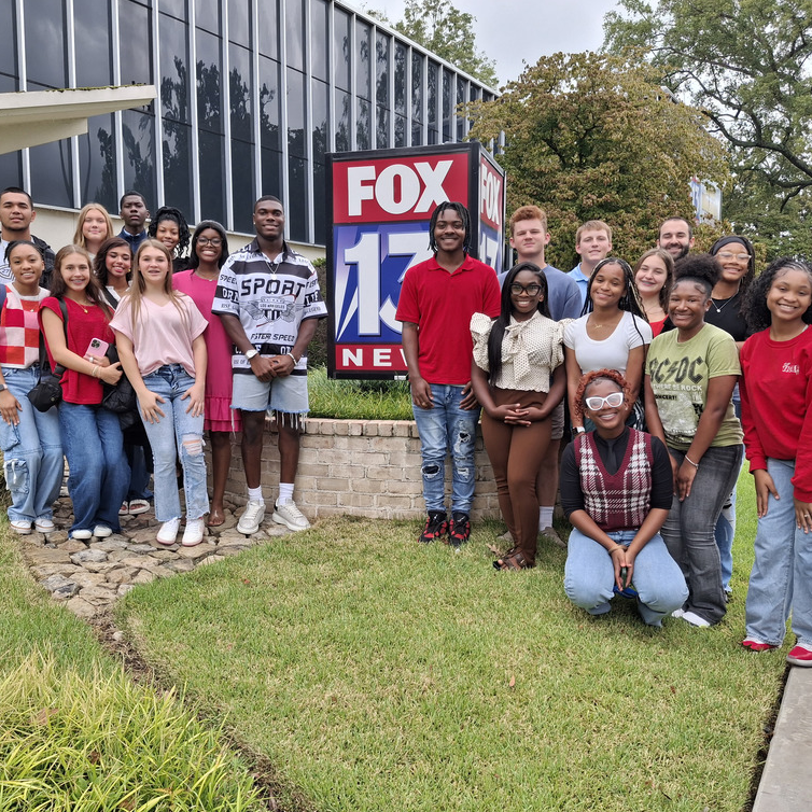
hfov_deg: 54.0
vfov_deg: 54.0
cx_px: 393
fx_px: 796
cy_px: 402
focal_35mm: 30
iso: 32
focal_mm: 4.69
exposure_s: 1/541
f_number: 1.8
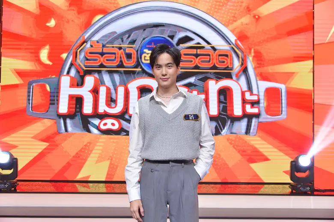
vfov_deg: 35.0
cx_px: 167
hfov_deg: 50.7
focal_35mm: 38
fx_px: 352
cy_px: 111
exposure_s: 1/250
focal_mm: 38
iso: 1250
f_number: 4
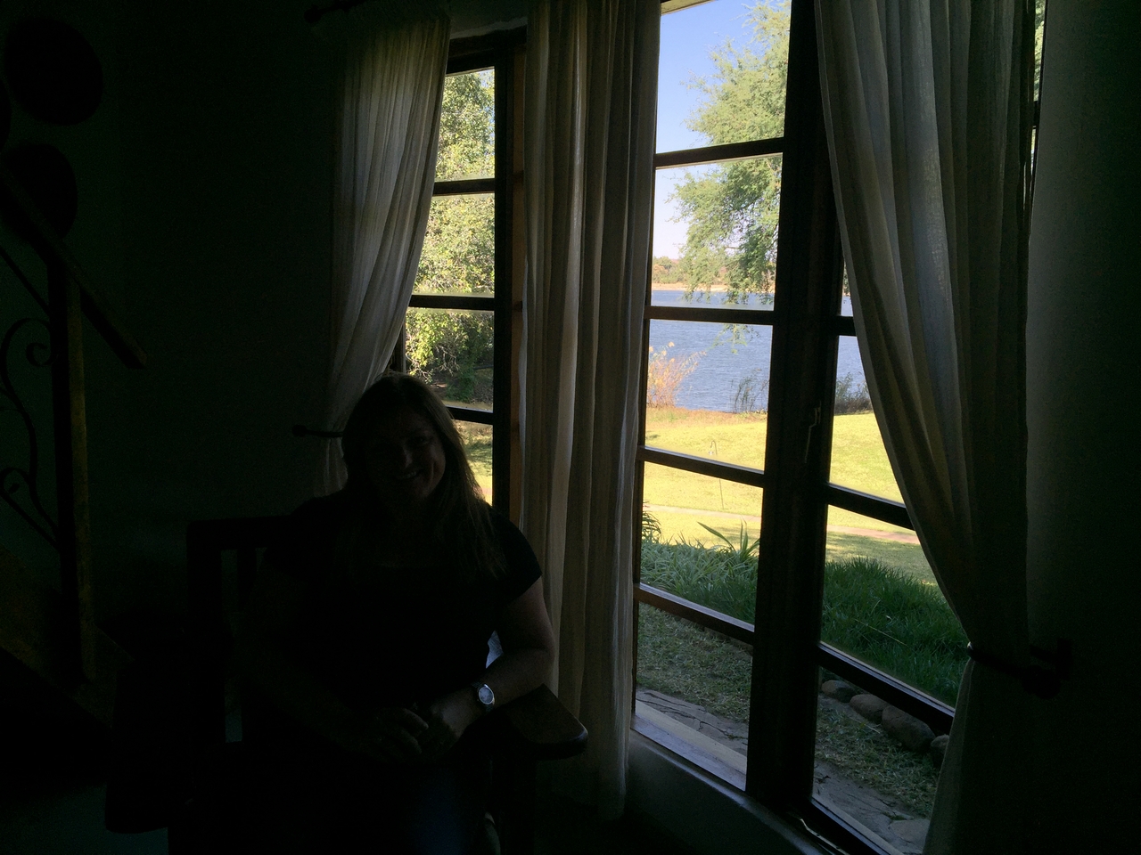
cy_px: 428
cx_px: 570
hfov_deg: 61.7
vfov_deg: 48.2
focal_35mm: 29
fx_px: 956
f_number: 2.2
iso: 32
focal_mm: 4.15
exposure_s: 1/628
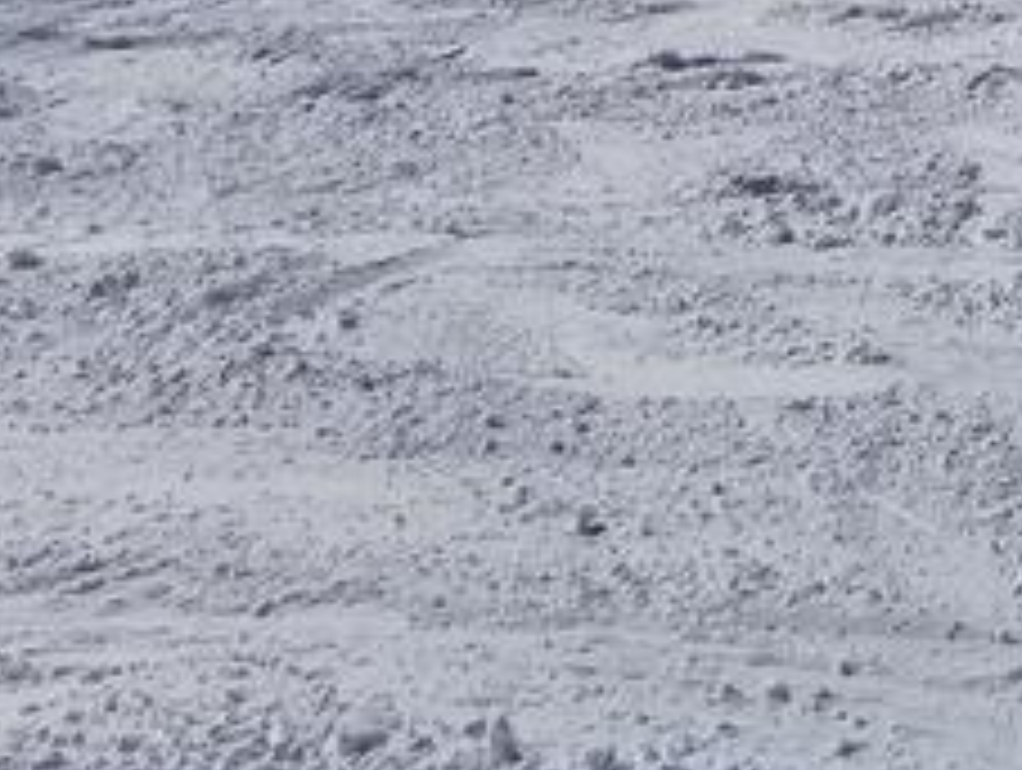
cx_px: 1544
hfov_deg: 21.2
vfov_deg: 14.5
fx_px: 2277
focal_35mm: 77
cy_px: -930
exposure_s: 1/5181
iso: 50
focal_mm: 2.26
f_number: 2.2
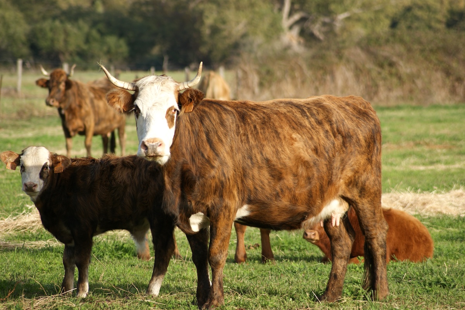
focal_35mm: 300
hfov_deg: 6.9
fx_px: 3875
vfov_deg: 4.6
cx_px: 232
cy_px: 155
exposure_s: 1/320
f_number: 5.6
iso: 125
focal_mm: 200
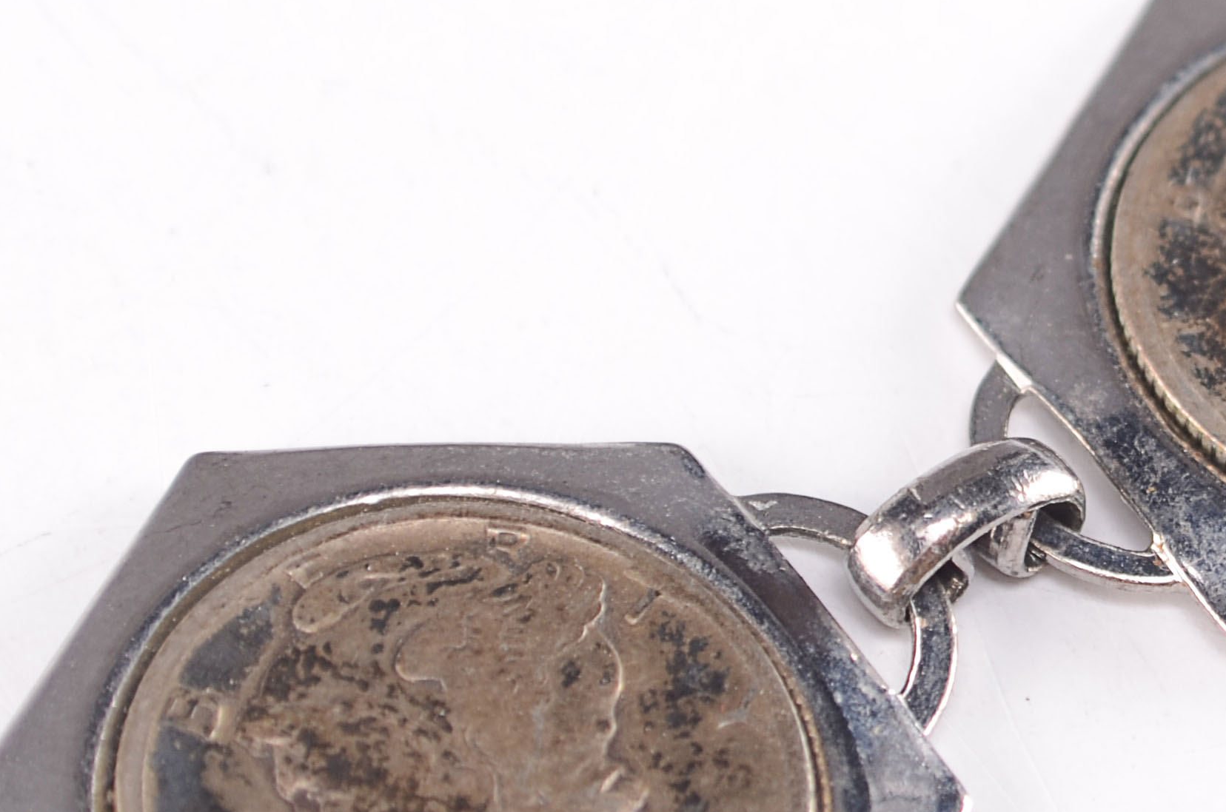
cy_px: 311
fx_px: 8343
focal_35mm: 245
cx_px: 1279
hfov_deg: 8.4
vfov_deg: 5.6
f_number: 7.1
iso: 100
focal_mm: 55
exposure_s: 1/80
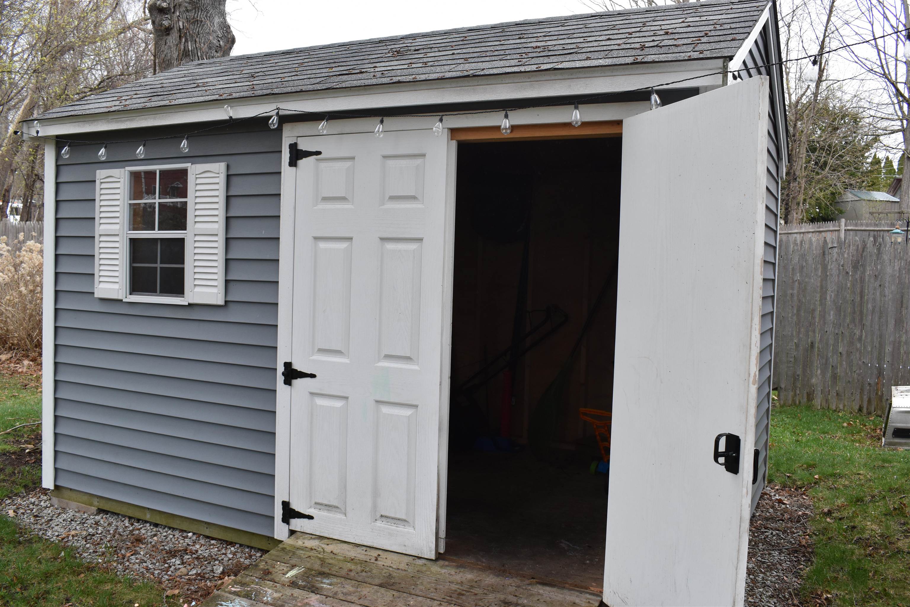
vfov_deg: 41.7
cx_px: 455
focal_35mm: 32
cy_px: 304
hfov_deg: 59.5
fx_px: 796
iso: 400
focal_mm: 21
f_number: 8
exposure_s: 1/250
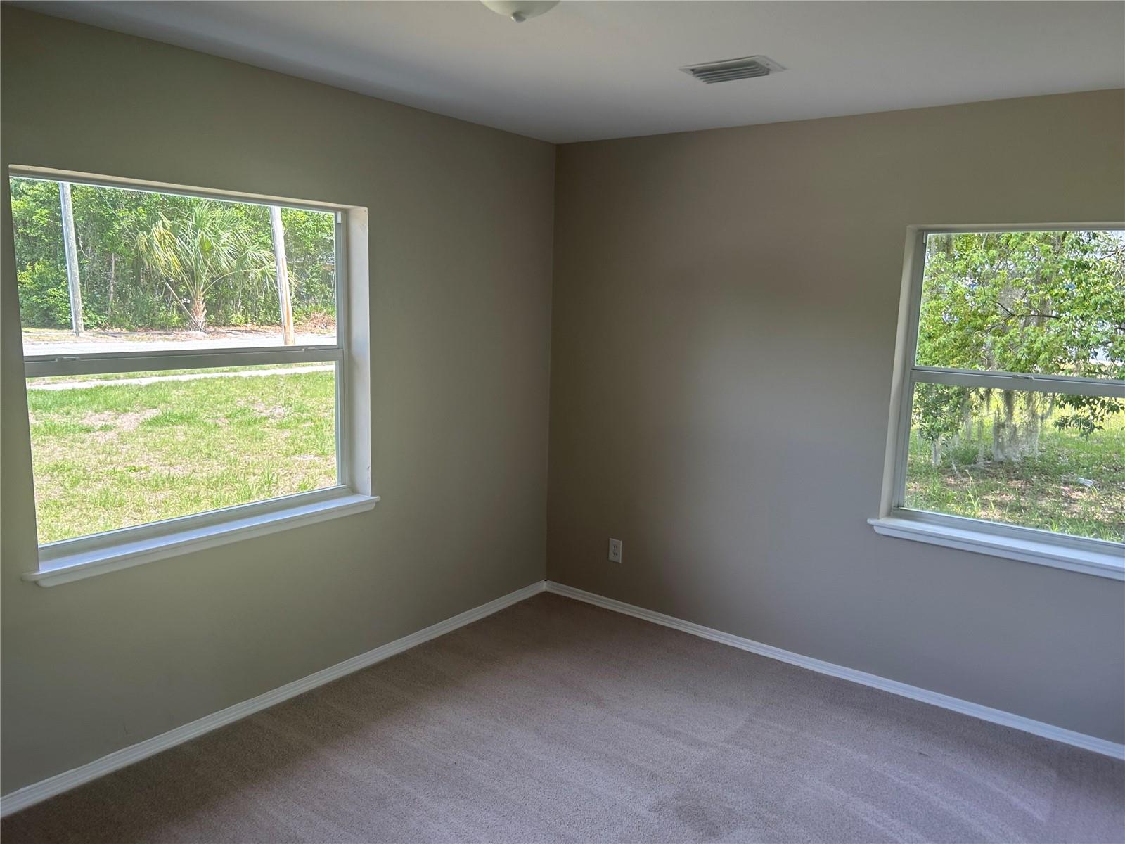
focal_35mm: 26
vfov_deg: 53.1
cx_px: 562
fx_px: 845
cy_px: 422
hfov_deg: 67.3
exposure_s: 1/251
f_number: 1.5
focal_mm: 5.7
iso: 40
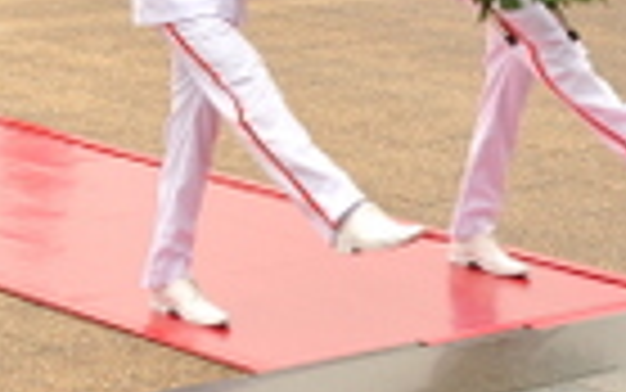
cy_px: -162
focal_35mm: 154
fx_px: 2628
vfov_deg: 8.4
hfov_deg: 13.3
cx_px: -68
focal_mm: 28
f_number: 9
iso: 250
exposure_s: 1/125
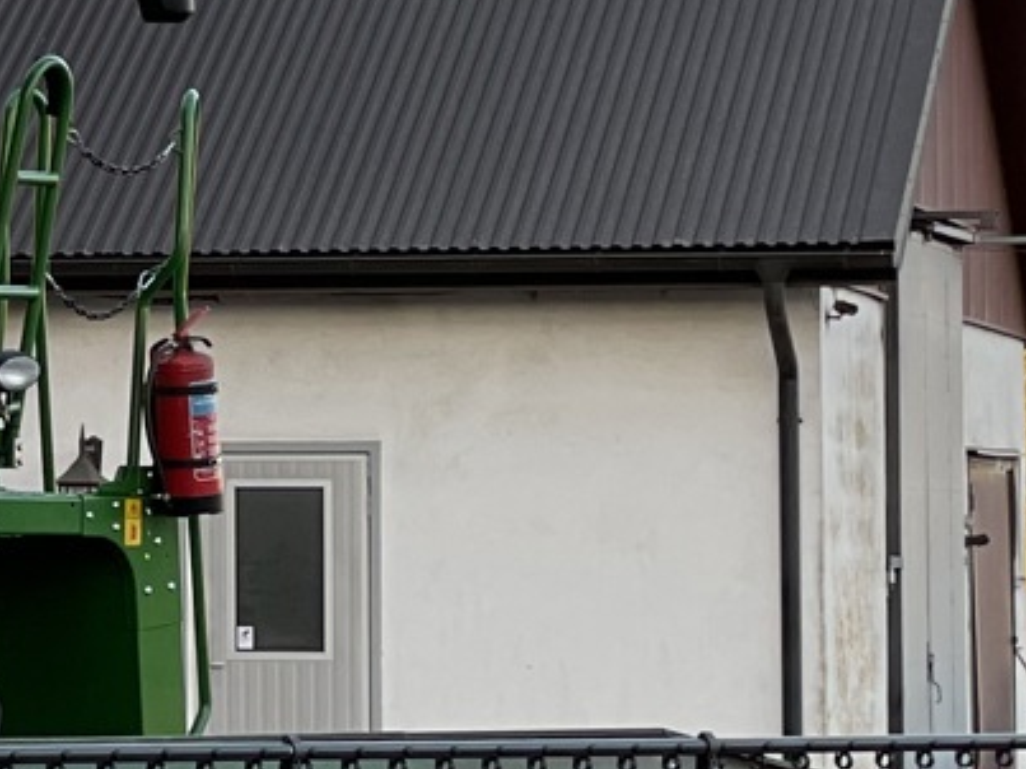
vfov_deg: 6.0
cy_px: 290
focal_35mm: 248
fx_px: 7348
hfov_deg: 7.8
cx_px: -748
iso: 32
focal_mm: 6
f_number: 2
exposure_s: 1/122
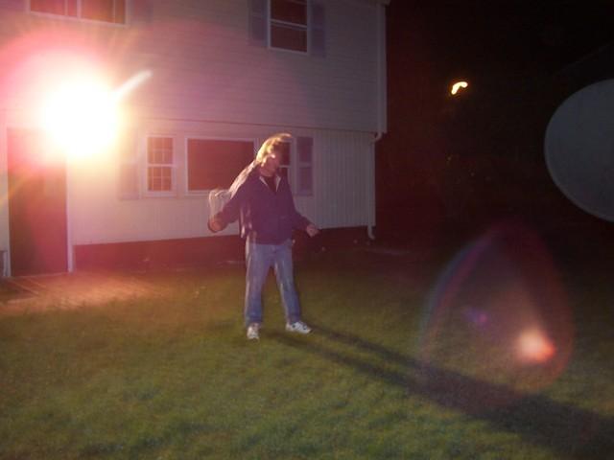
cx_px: 307
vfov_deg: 38.7
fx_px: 656
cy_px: 230
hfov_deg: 50.1
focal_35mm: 37
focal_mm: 5.6
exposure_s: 1/2
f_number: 2.8
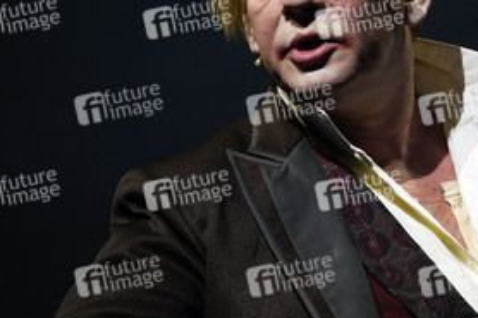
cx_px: 314
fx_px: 10456
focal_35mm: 788
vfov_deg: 1.7
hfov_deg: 2.6
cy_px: 148
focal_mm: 485
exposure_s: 1/250
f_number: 6.3
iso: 4000
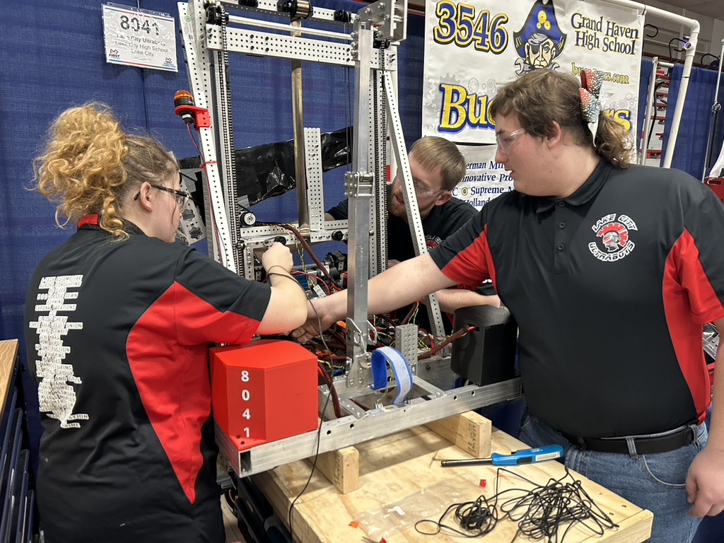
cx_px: 362
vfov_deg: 53.1
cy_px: 272
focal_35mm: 26
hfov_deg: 67.3
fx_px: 544
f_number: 1.5
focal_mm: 5.7
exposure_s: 1/60
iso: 250
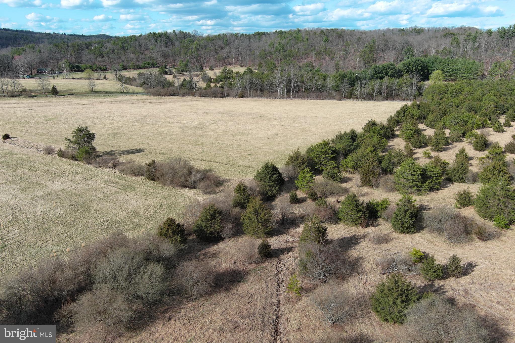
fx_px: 415
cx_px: 258
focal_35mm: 29
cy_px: 172
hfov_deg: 63.7
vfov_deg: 45.0
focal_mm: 10.57
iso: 100
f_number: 2.8
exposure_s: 1/945
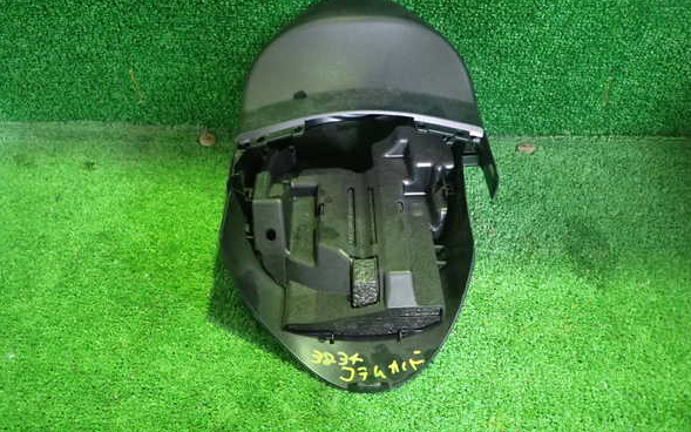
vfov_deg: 46.0
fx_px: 508
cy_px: 195
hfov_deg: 68.4
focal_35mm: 27
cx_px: 341
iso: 800
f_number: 2
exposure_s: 1/25
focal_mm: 4.5
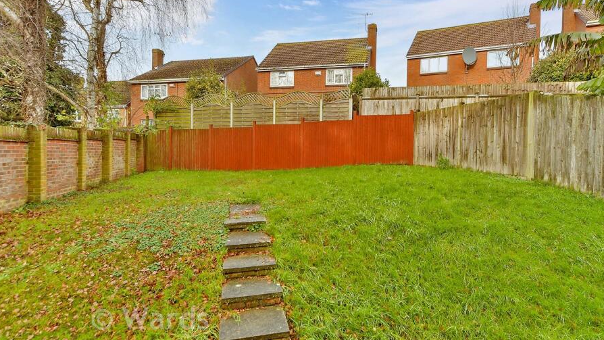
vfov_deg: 61.0
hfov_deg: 92.6
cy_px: 161
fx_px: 288
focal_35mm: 18
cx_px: 316
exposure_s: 1/200
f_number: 7.1
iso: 500
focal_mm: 10
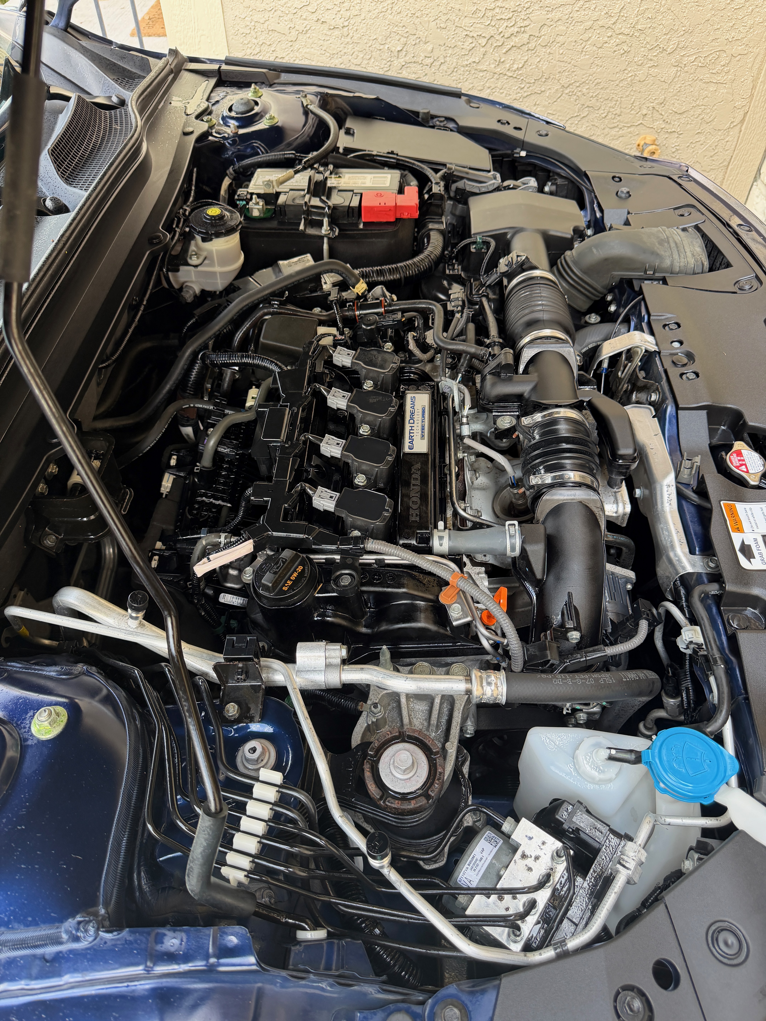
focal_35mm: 24
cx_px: 383
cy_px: 510
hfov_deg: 56.8
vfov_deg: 71.6
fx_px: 708
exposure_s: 1/120
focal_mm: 6.76
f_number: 1.78
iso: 160
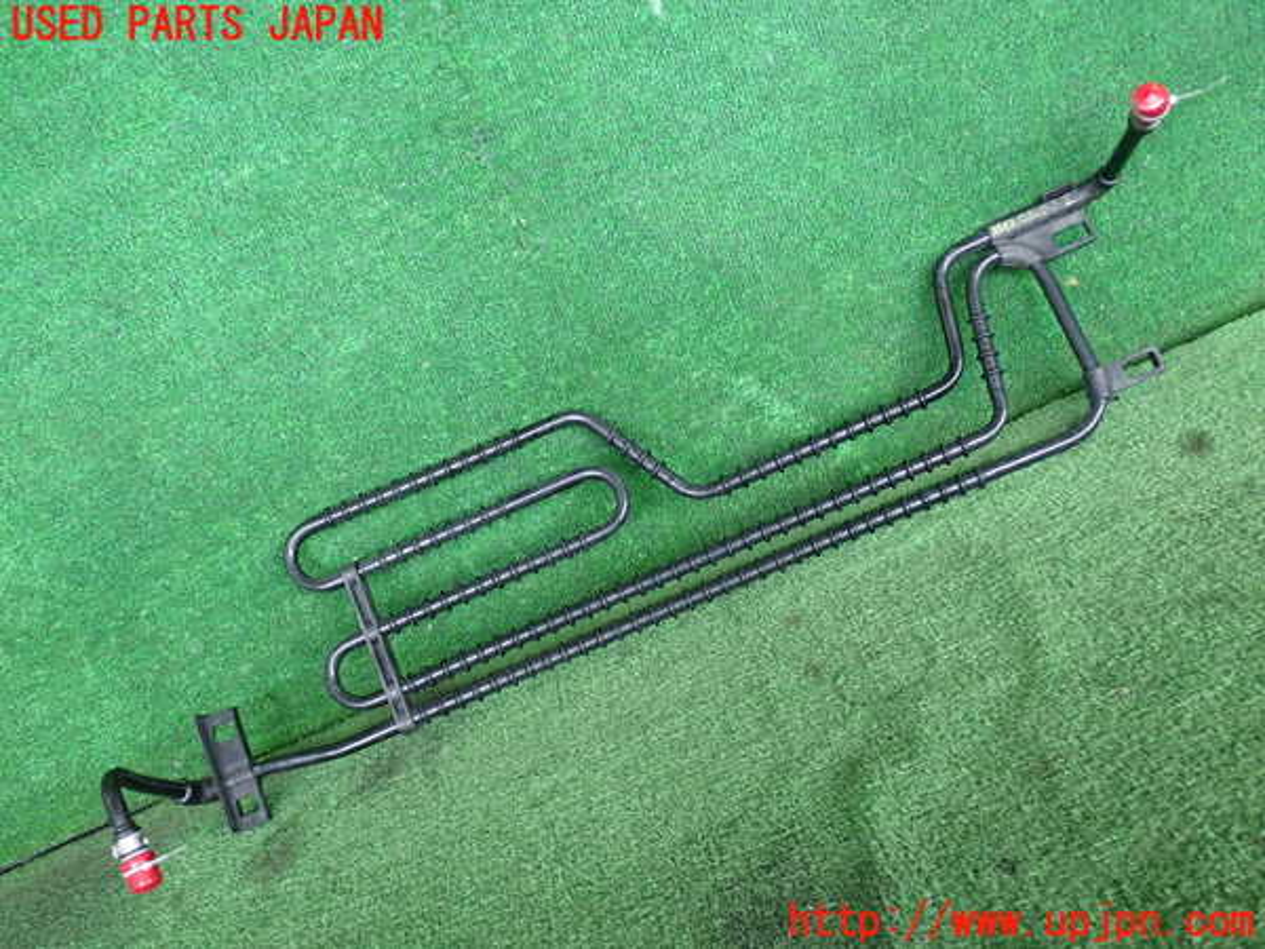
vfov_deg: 39.7
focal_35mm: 36
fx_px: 1316
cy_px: 474
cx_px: 632
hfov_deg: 51.4
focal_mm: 6.37
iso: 400
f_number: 2.5
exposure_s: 1/125
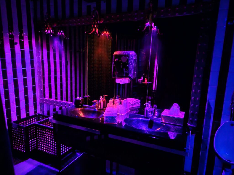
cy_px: 88
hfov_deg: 73.9
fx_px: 155
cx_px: 117
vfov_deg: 58.9
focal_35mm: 23
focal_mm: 5.4
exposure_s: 1/4
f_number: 1.8
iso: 4000
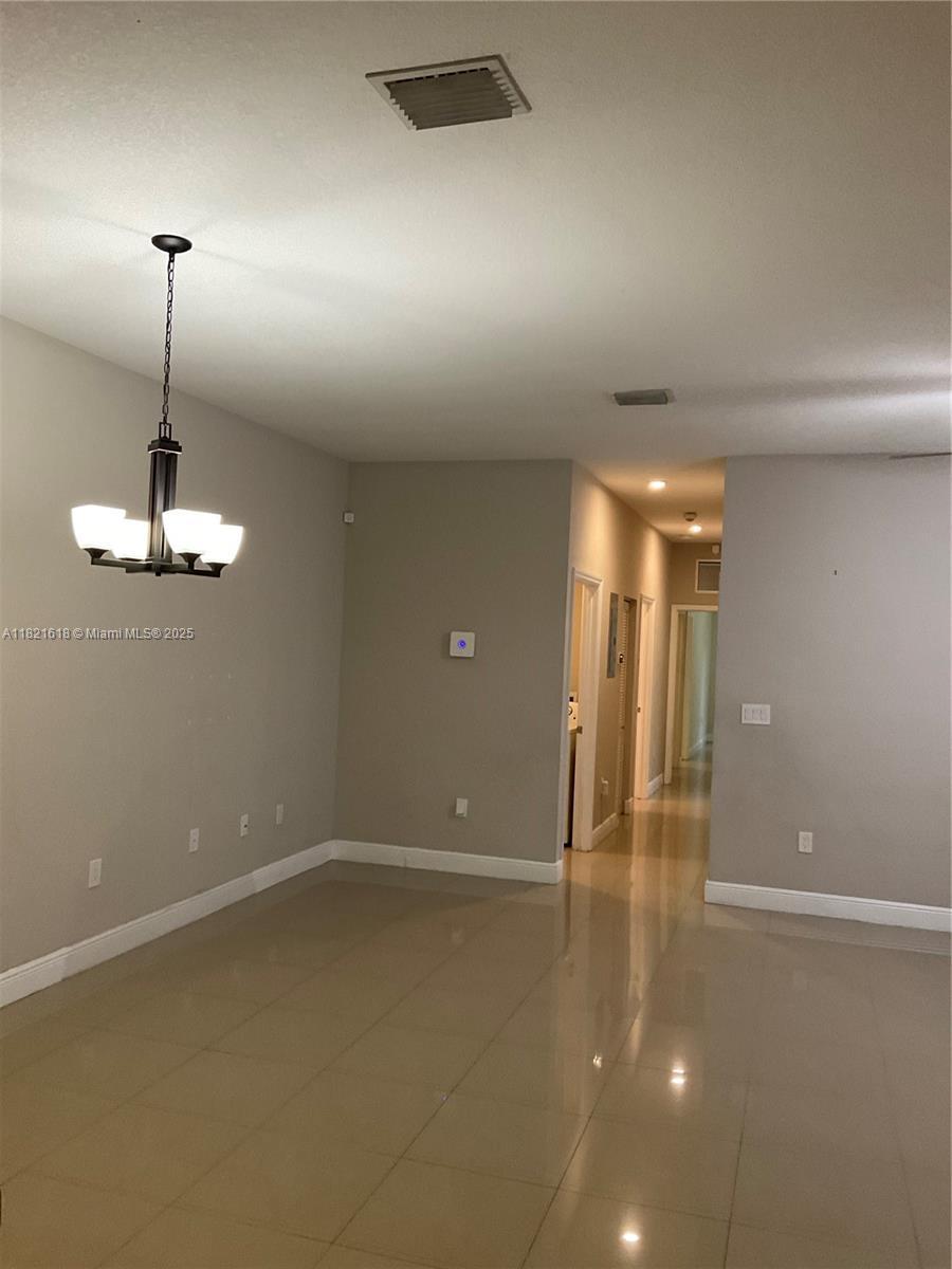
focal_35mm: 29
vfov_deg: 61.7
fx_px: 1063
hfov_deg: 48.2
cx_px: 476
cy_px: 634
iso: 100
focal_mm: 3
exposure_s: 1/60
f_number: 1.8
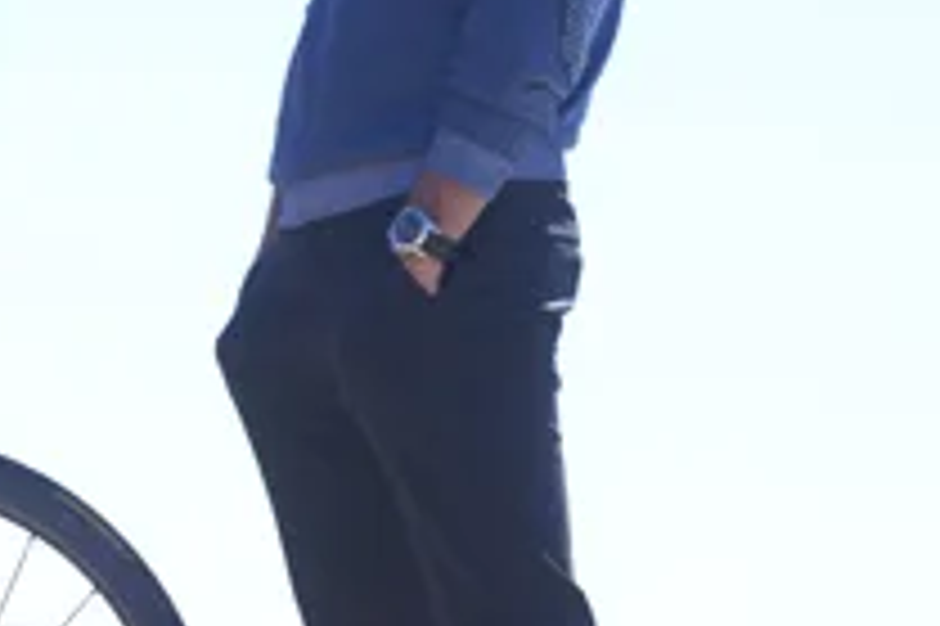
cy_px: 245
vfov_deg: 4.2
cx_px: -621
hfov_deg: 6.2
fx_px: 8479
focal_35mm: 325
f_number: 3.5
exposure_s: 1/640
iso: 100
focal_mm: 85
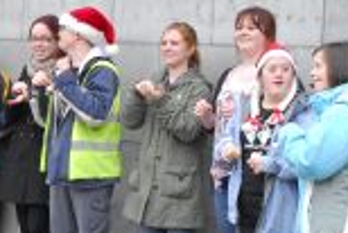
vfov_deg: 9.2
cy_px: 172
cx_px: -56
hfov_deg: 13.3
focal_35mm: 150
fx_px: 1451
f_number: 2.8
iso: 500
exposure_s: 1/160
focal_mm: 24
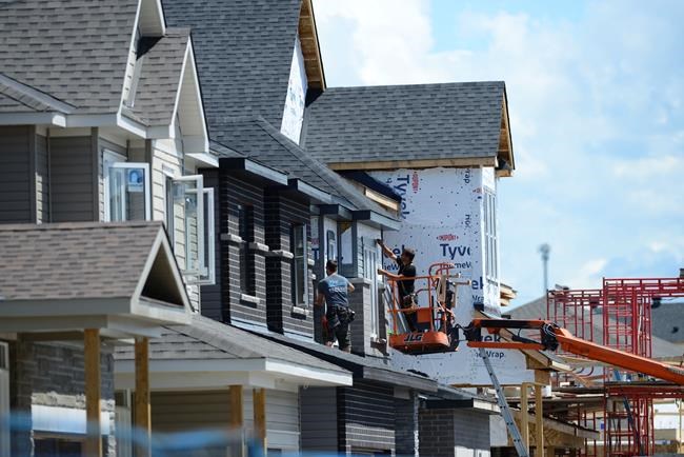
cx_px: 342
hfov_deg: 6.9
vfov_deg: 4.6
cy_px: 228
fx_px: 5702
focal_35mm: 300
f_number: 5.6
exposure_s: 1/2000
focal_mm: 300
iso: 200
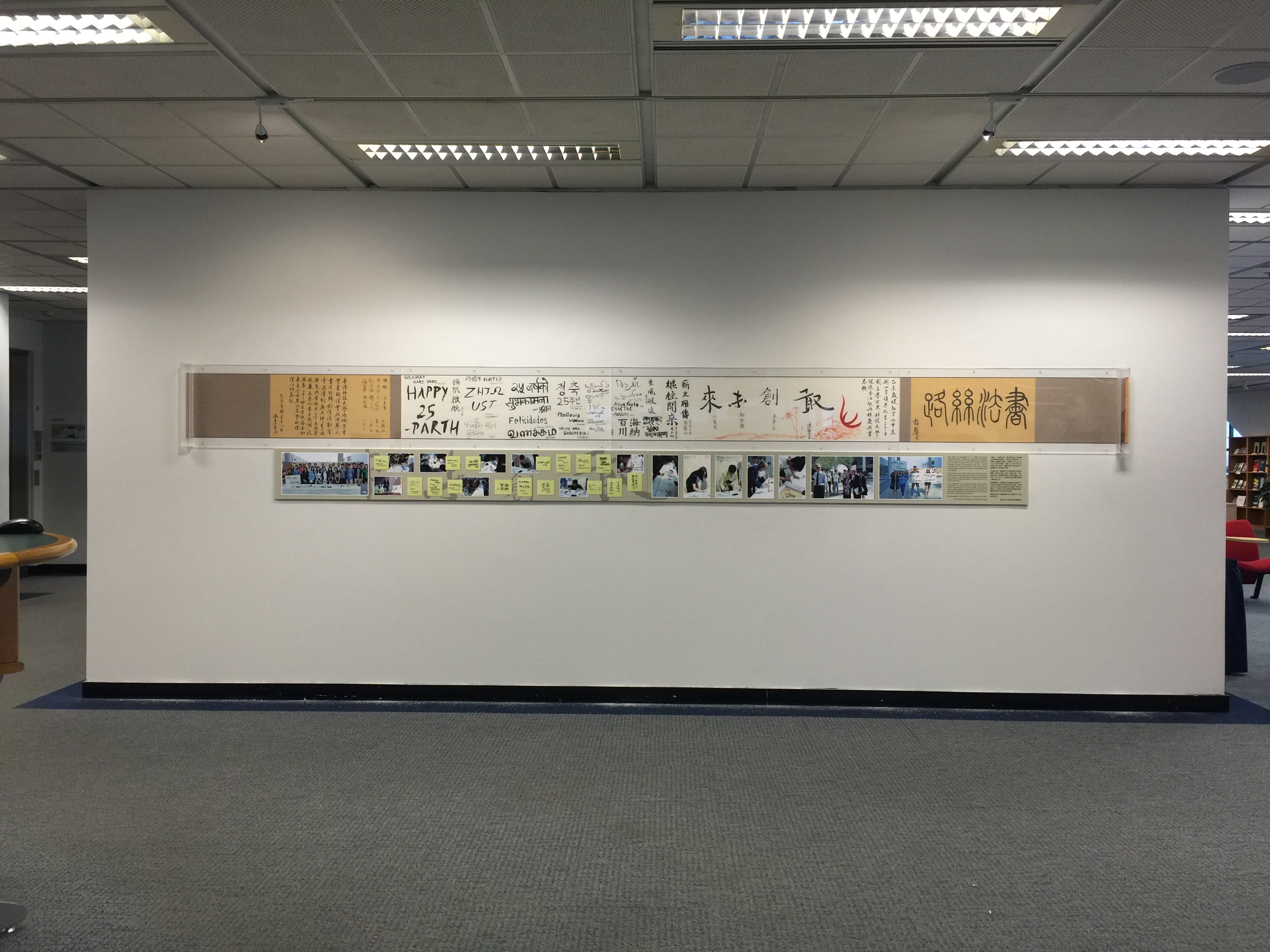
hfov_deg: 61.7
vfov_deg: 48.2
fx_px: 1064
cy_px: 476
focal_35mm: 29
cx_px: 635
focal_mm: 4.15
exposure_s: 1/33
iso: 40
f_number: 2.2
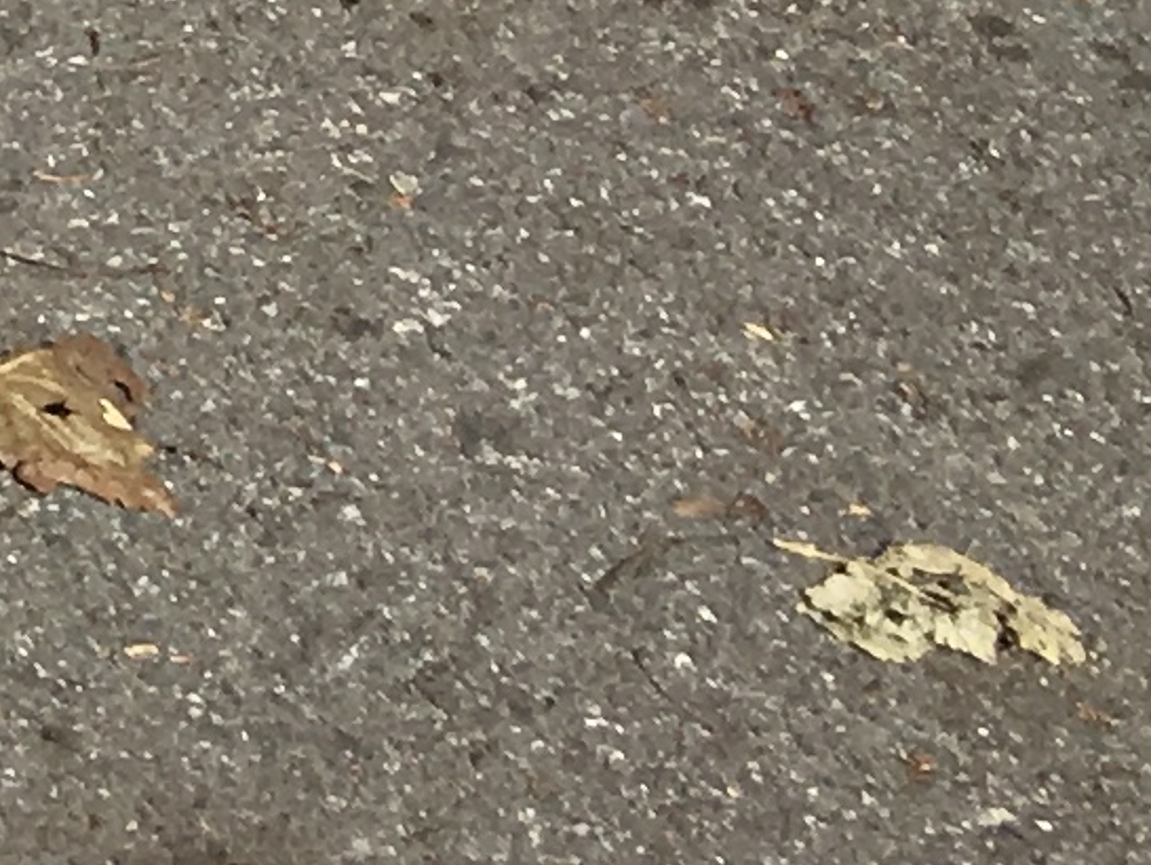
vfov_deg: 6.2
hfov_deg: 7.7
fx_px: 7119
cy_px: -2089
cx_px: -2587
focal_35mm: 214
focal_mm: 4.15
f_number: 2.2
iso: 25
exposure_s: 1/2137
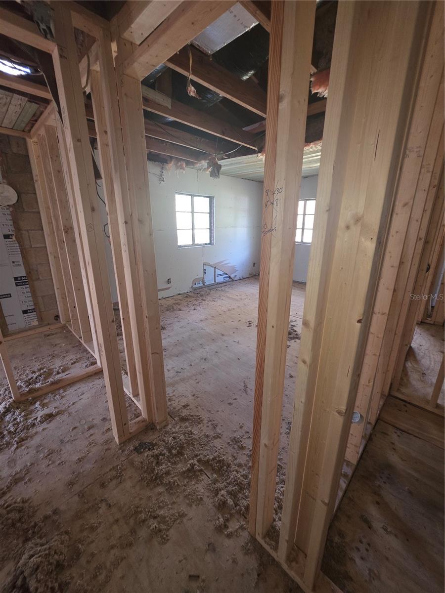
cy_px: 296
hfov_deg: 89.9
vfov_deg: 106.2
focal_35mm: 13
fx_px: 223
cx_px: 222
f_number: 1.9
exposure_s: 1/24
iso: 100
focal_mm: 2.2
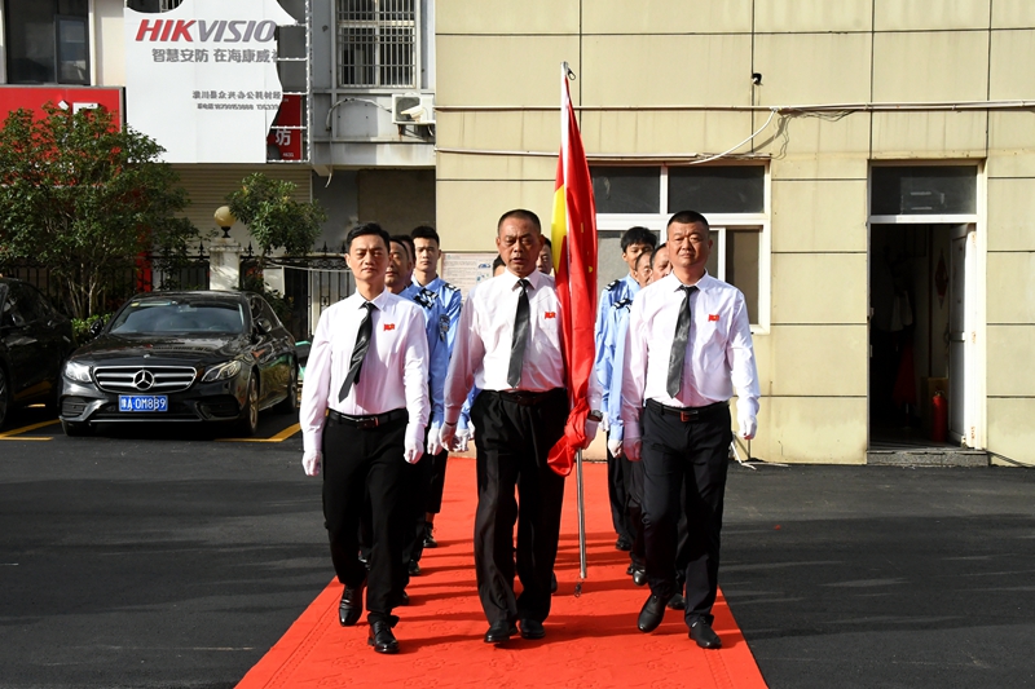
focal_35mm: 52
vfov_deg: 26.0
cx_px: 518
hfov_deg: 38.2
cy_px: 344
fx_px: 1495
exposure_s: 1/1000
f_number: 16
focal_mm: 35
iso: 2000
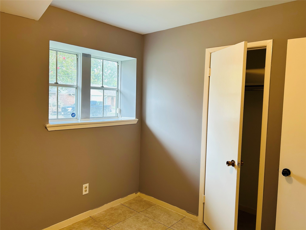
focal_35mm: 26
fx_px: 230
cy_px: 115
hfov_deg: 67.3
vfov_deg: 53.1
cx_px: 153
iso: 80
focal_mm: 5.7
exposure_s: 1/60
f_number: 1.5
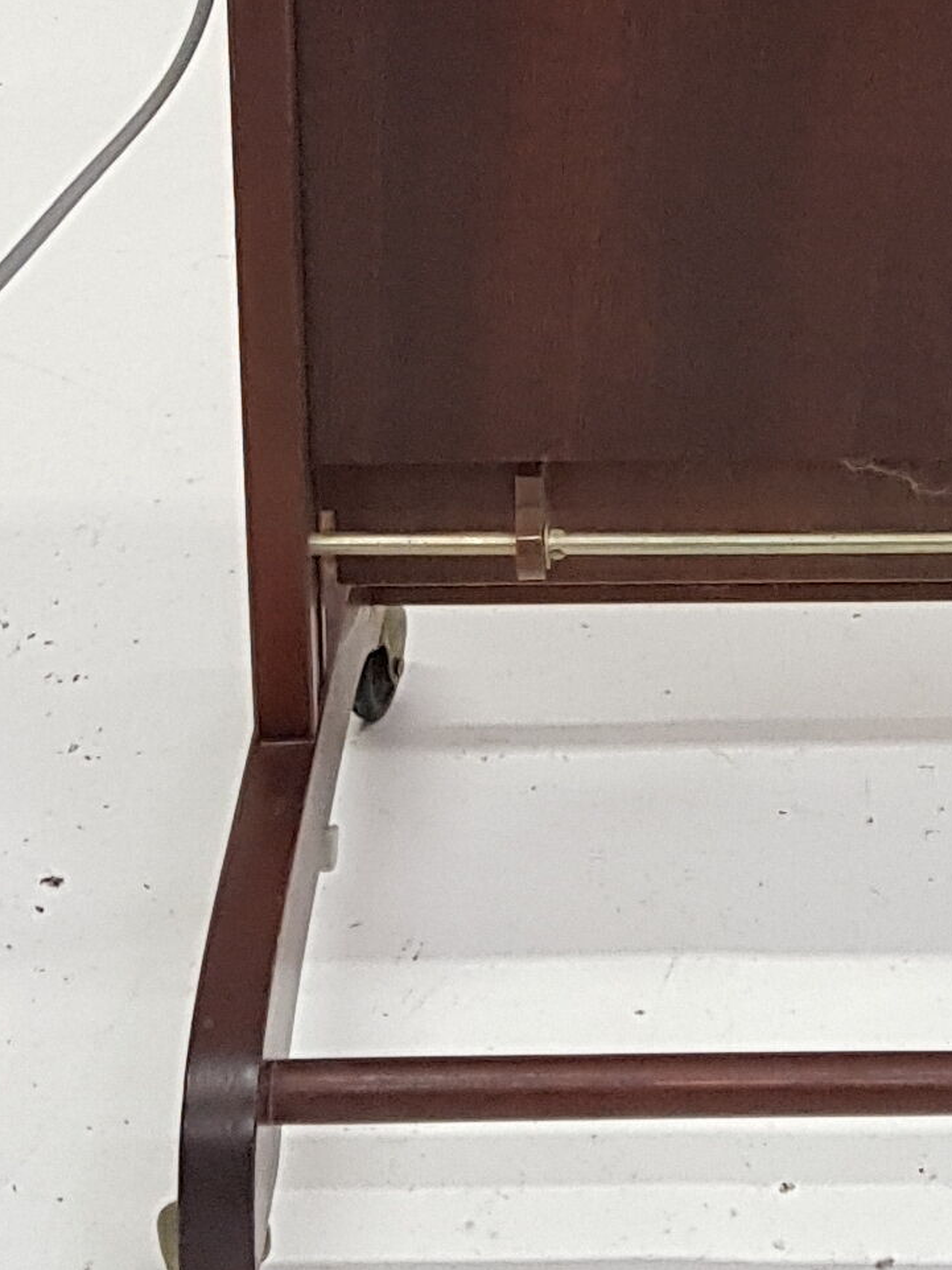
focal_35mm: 109
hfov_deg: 13.5
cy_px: -923
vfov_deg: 15.7
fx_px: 3999
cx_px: 759
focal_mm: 4.2
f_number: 1.7
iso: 200
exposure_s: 1/33
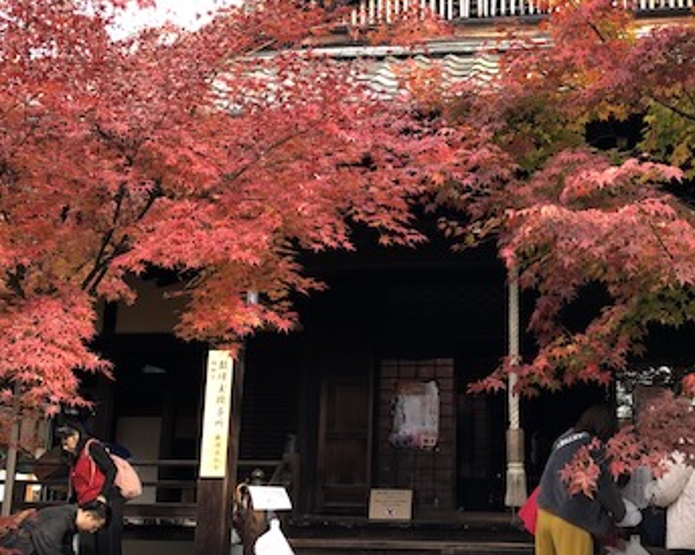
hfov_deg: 36.5
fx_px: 1048
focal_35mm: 51
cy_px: 259
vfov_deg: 29.7
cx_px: 421
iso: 20
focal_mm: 3.99
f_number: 1.8
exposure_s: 1/156
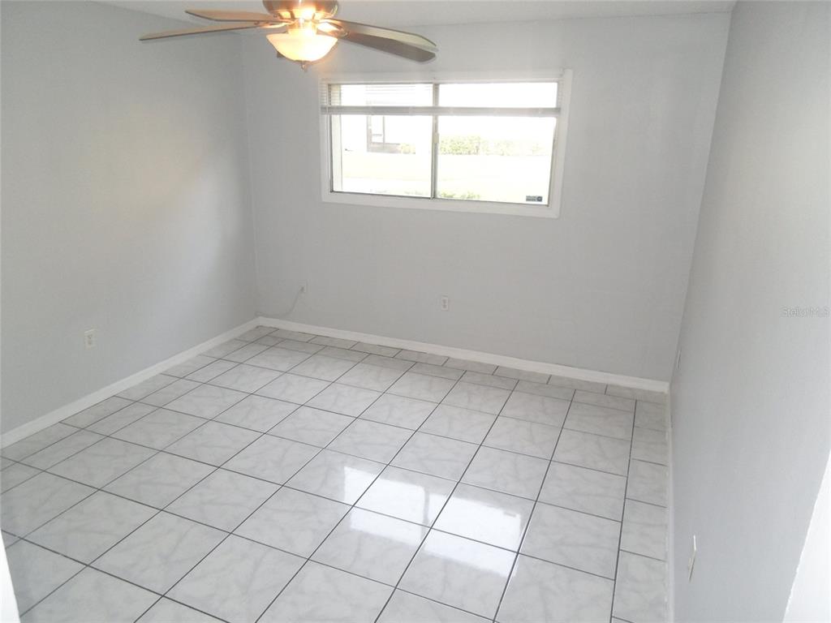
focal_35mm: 24
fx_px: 576
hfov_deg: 71.6
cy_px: 312
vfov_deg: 56.8
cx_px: 416
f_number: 2.8
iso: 200
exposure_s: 1/45
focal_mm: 4.3
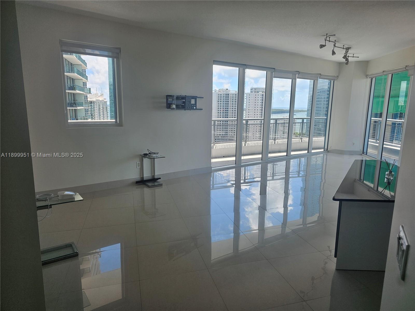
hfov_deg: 73.9
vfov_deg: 58.9
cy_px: 156
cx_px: 208
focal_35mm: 23
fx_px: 276
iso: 20
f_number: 1.7
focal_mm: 6.3
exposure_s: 1/180
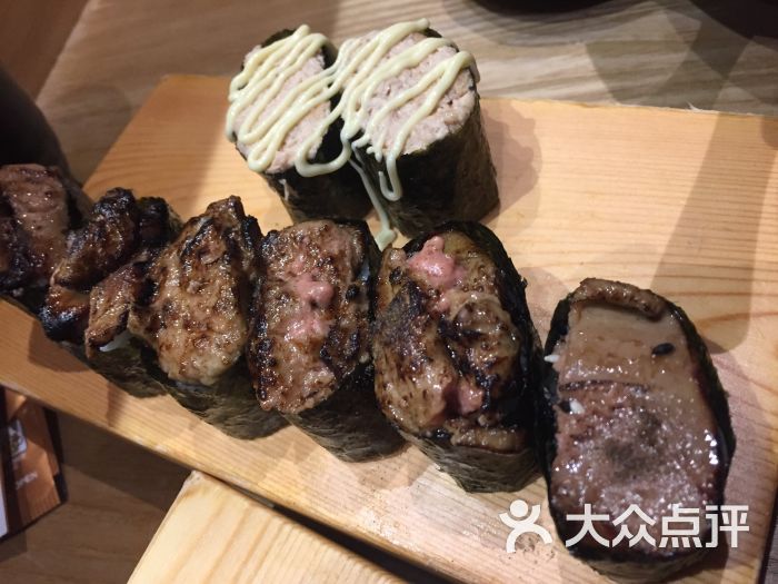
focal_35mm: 29
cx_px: 389
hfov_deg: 61.7
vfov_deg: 48.2
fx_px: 652
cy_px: 292
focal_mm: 4.15
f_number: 2.2
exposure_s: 1/33
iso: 200
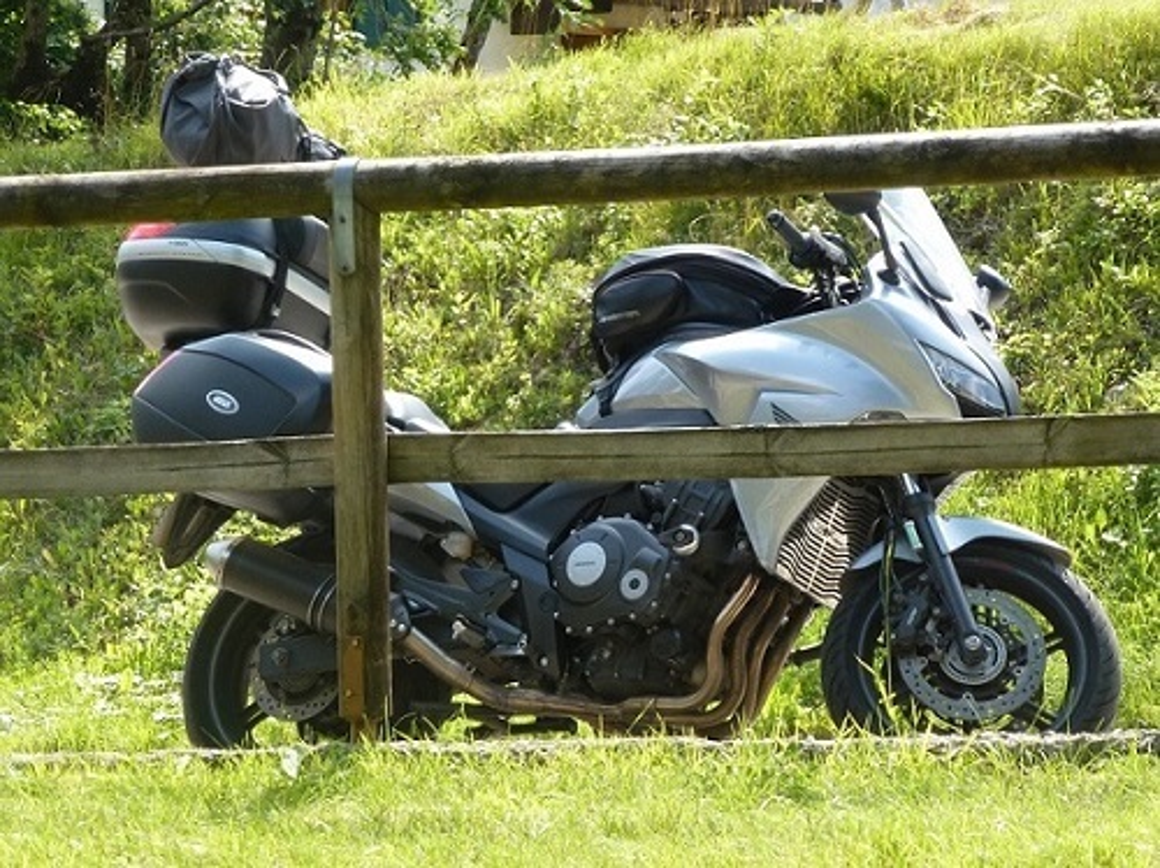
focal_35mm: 216
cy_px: 434
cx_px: 580
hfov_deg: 9.2
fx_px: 7231
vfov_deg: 6.9
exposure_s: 1/100
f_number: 5.5
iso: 100
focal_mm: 35.2
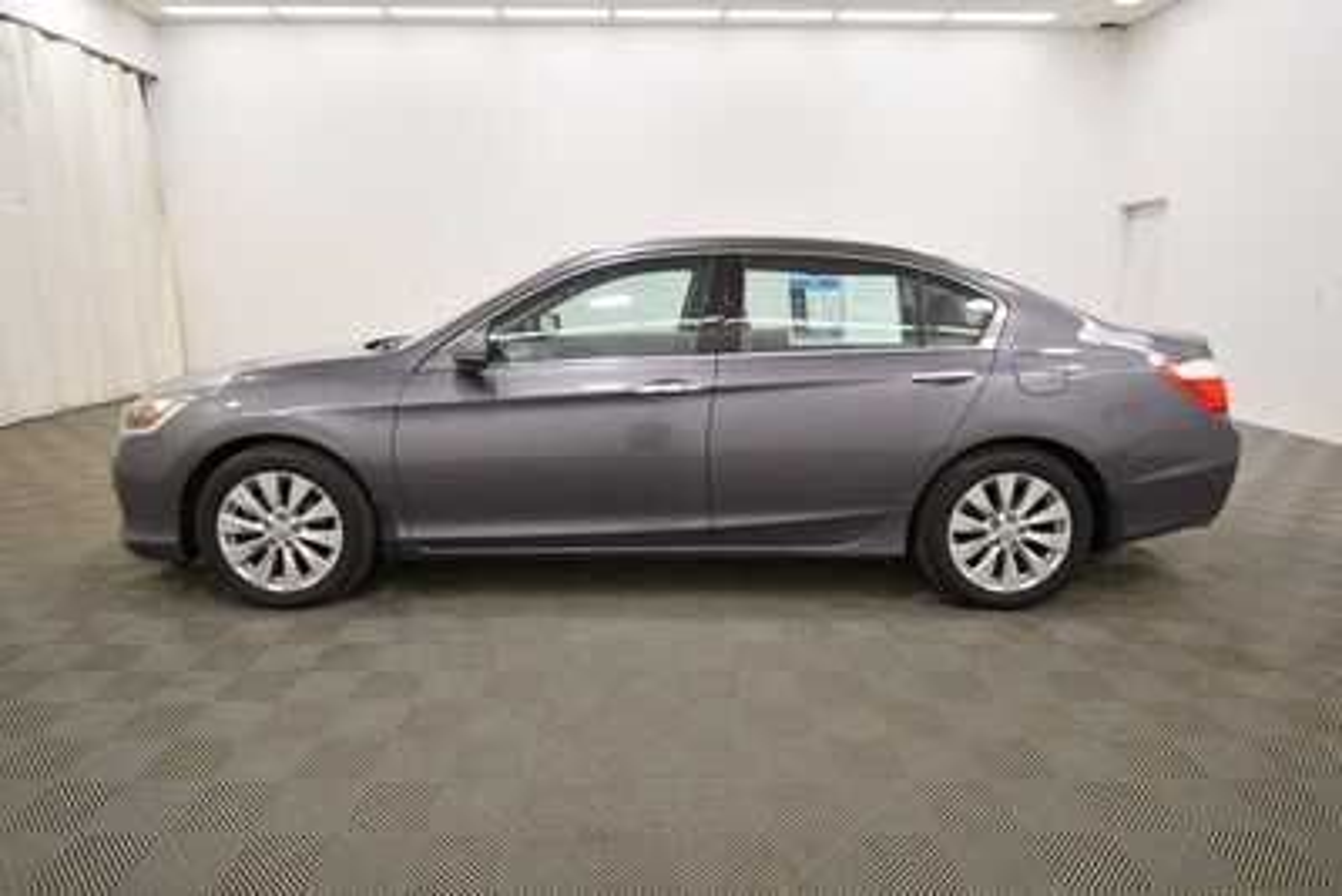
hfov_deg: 81.2
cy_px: 448
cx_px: 671
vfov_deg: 59.5
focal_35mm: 21
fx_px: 783
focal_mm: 14
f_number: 5
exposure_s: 1/160
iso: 800
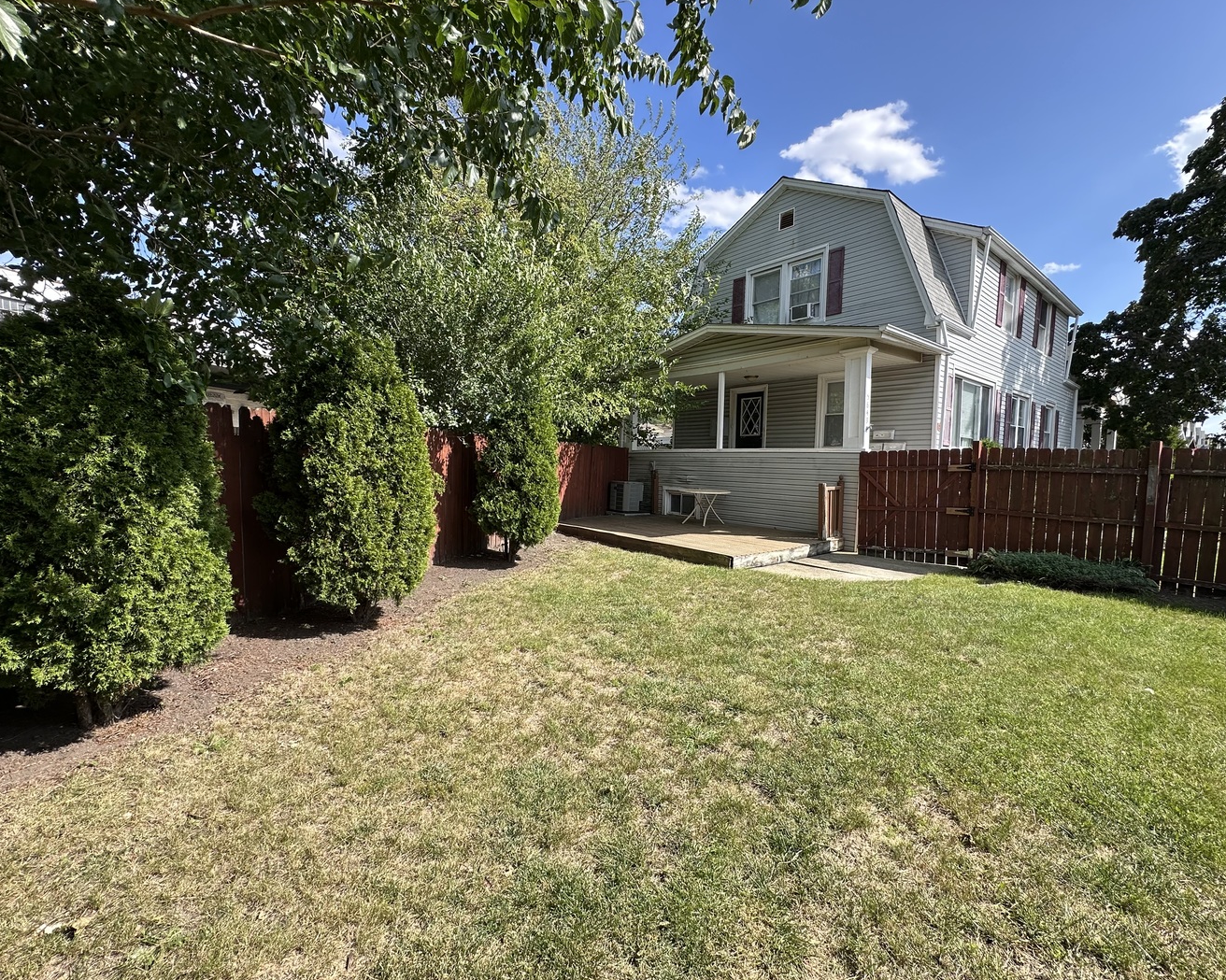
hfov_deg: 96.8
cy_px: 498
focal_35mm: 15
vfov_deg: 84.0
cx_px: 627
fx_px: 544
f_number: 2.2
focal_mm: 2.22
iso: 40
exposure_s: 1/796
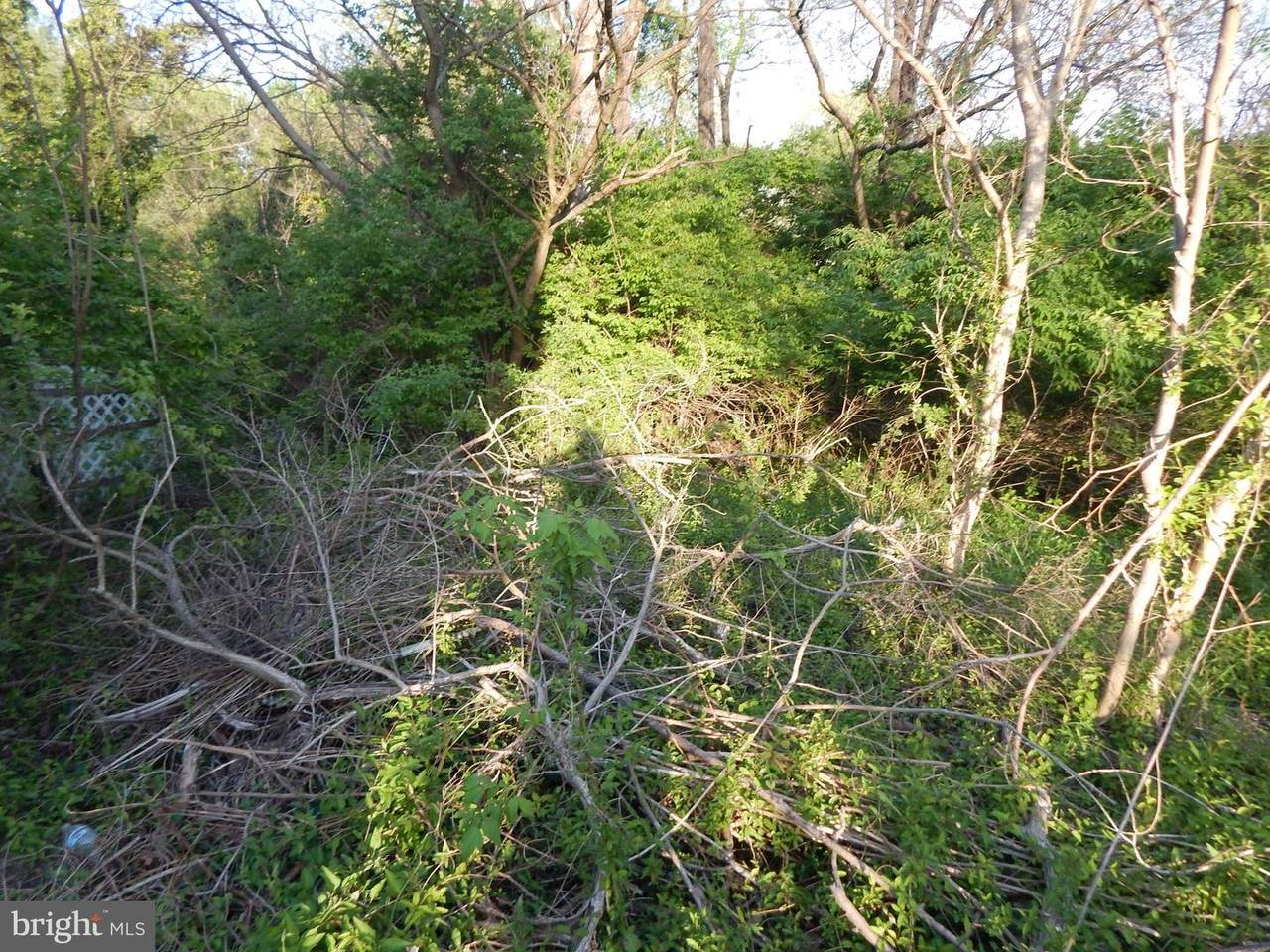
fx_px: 807
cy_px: 476
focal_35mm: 22
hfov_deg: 76.4
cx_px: 635
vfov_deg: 61.1
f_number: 3
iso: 140
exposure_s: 1/250
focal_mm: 4
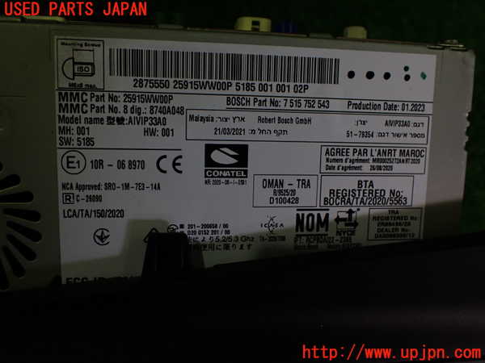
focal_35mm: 30
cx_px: 242
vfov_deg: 46.8
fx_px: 420
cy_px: 182
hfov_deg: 60.0
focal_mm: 5.4
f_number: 2.3
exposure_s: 1/125
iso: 250
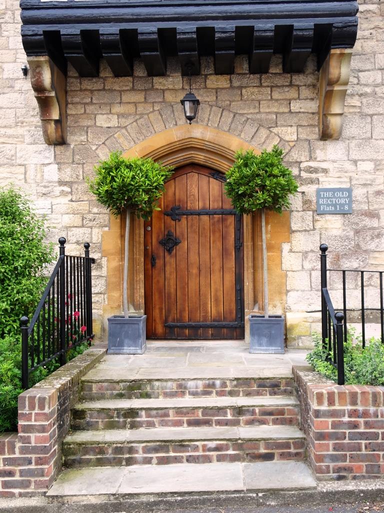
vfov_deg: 49.0
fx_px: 562
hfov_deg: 37.7
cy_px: 256
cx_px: 192
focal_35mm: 38
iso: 80
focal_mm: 6.56
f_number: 4
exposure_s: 1/100
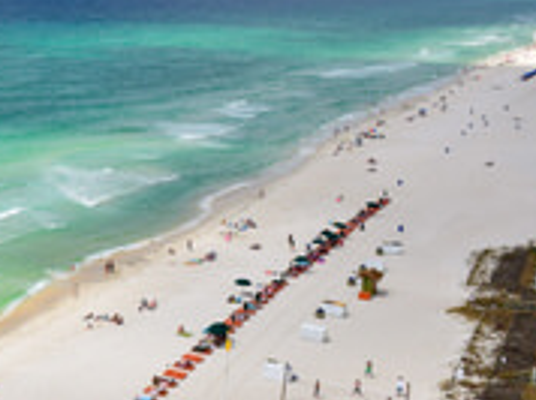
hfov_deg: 24.2
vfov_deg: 20.0
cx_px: -114
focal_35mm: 73
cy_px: 108
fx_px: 1129
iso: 100
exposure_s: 1/400
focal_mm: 20
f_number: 10
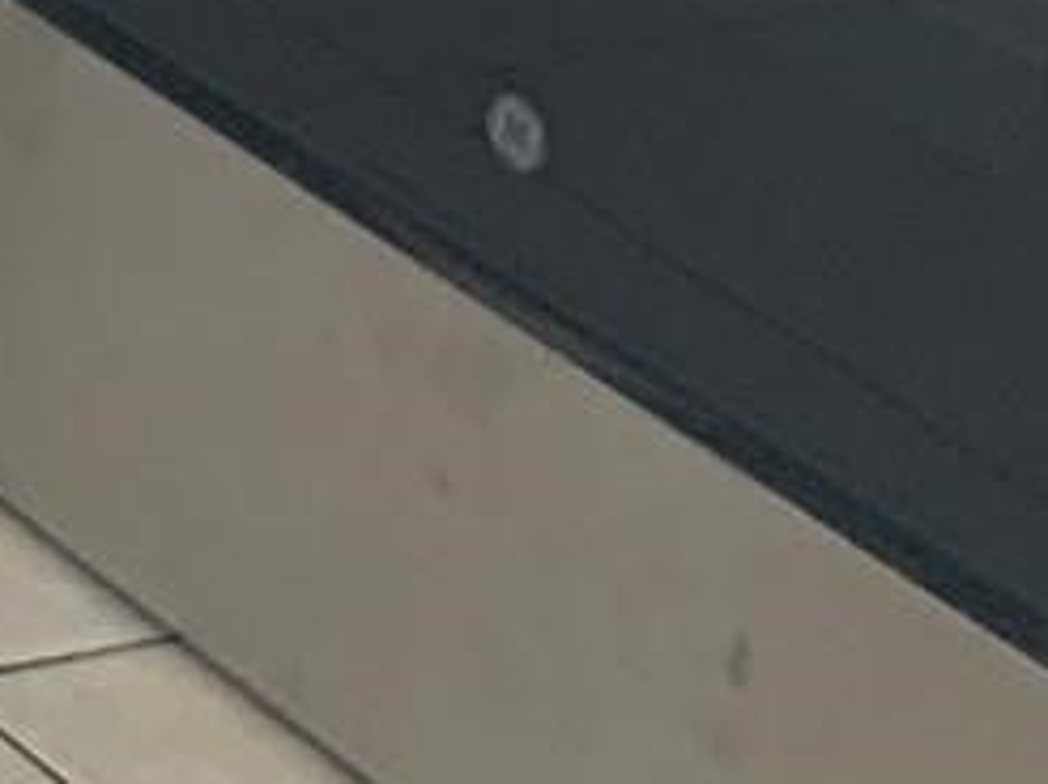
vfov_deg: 6.9
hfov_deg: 8.6
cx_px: -2177
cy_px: -1734
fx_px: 5716
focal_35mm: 189
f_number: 1.8
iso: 64
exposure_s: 1/120
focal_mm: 3
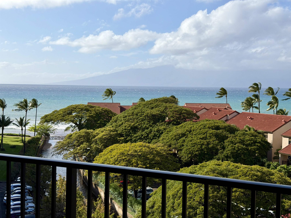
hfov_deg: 39.7
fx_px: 404
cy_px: 109
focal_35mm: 48
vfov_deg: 30.3
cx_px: 146
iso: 64
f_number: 1.78
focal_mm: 6.76
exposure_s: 1/6536
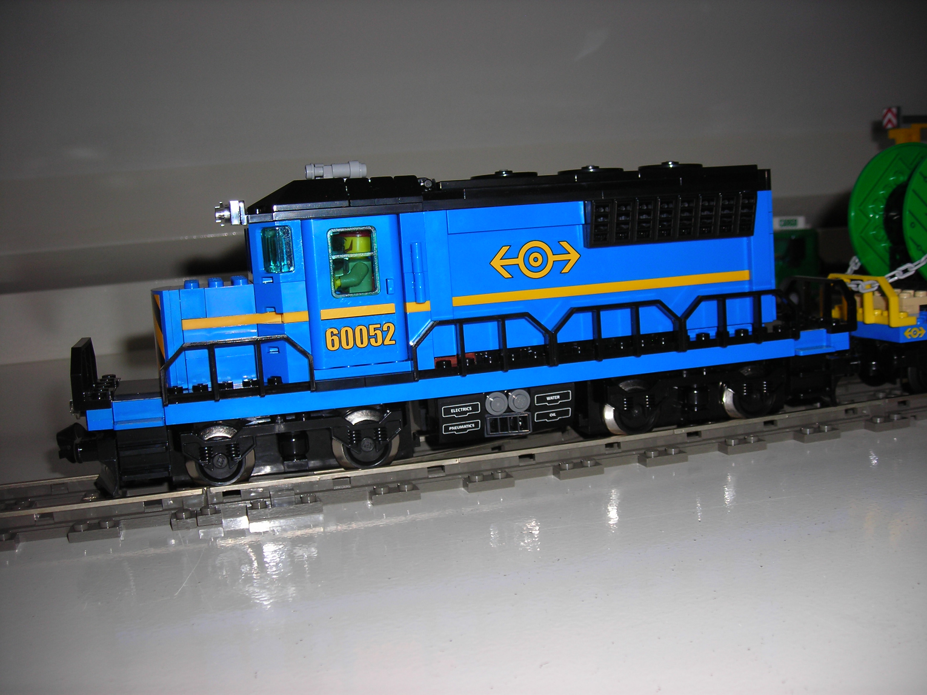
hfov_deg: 49.0
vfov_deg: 37.7
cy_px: 348
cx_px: 464
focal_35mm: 38
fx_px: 1018
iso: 50
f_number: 3.2
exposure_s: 1/60.1
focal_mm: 6.3
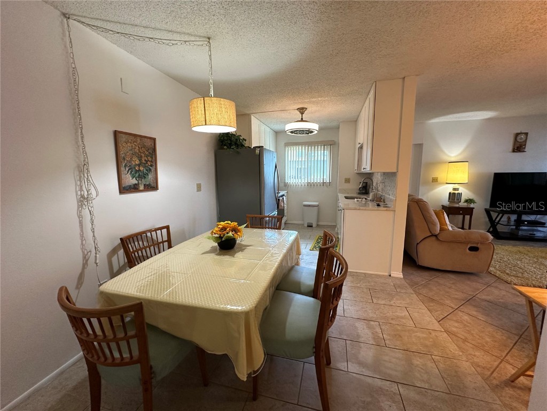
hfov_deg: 102.1
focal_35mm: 14
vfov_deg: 85.7
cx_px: 274
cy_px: 206
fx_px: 221
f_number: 2.2
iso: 200
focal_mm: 2.22
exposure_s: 1/60
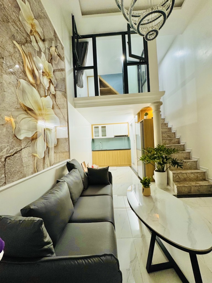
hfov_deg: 85.7
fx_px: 114
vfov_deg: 102.1
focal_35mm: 14
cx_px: 106
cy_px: 142
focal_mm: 2.22
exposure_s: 1/100
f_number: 2.2
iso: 160
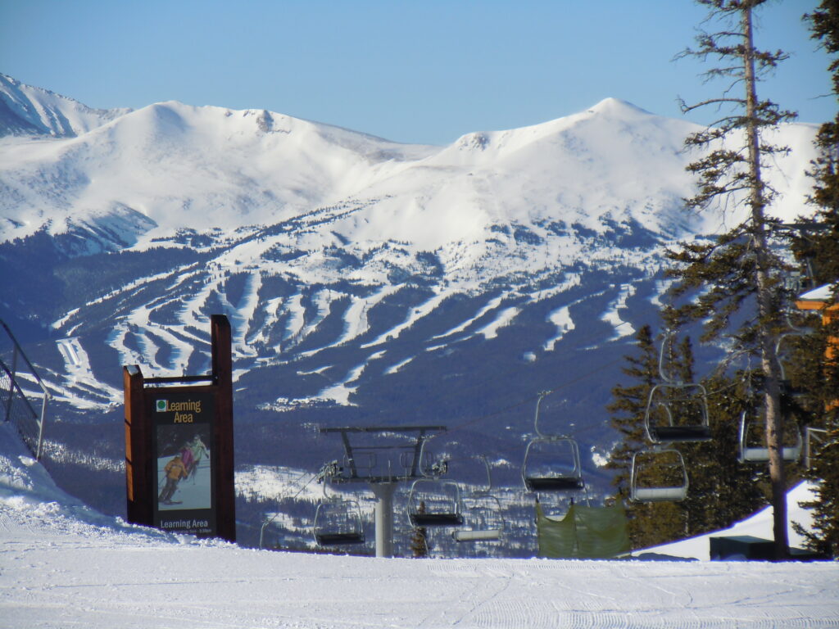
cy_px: 314
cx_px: 420
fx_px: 5550
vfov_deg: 6.5
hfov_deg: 8.6
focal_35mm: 229
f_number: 9.6
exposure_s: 1/250
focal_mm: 41.2
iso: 100
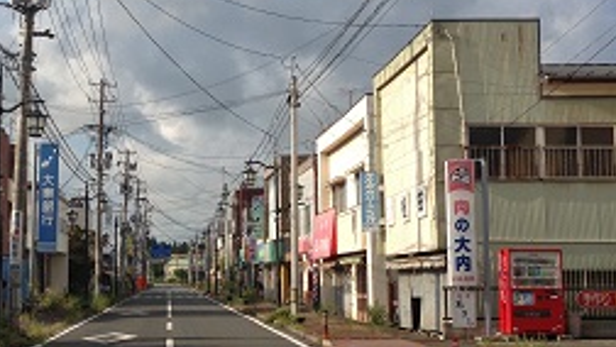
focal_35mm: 70
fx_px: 1144
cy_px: 178
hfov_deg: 29.8
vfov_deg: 17.3
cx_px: 178
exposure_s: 1/1695
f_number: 2.4
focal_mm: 4.12
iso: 50
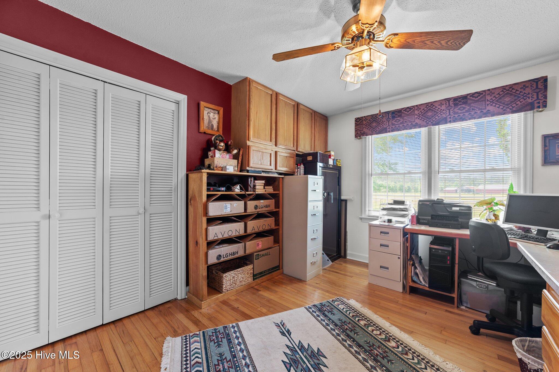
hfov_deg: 104.3
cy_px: 186
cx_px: 280
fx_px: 217
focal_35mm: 14
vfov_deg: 81.1
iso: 250
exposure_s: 1/2.5
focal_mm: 14
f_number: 8
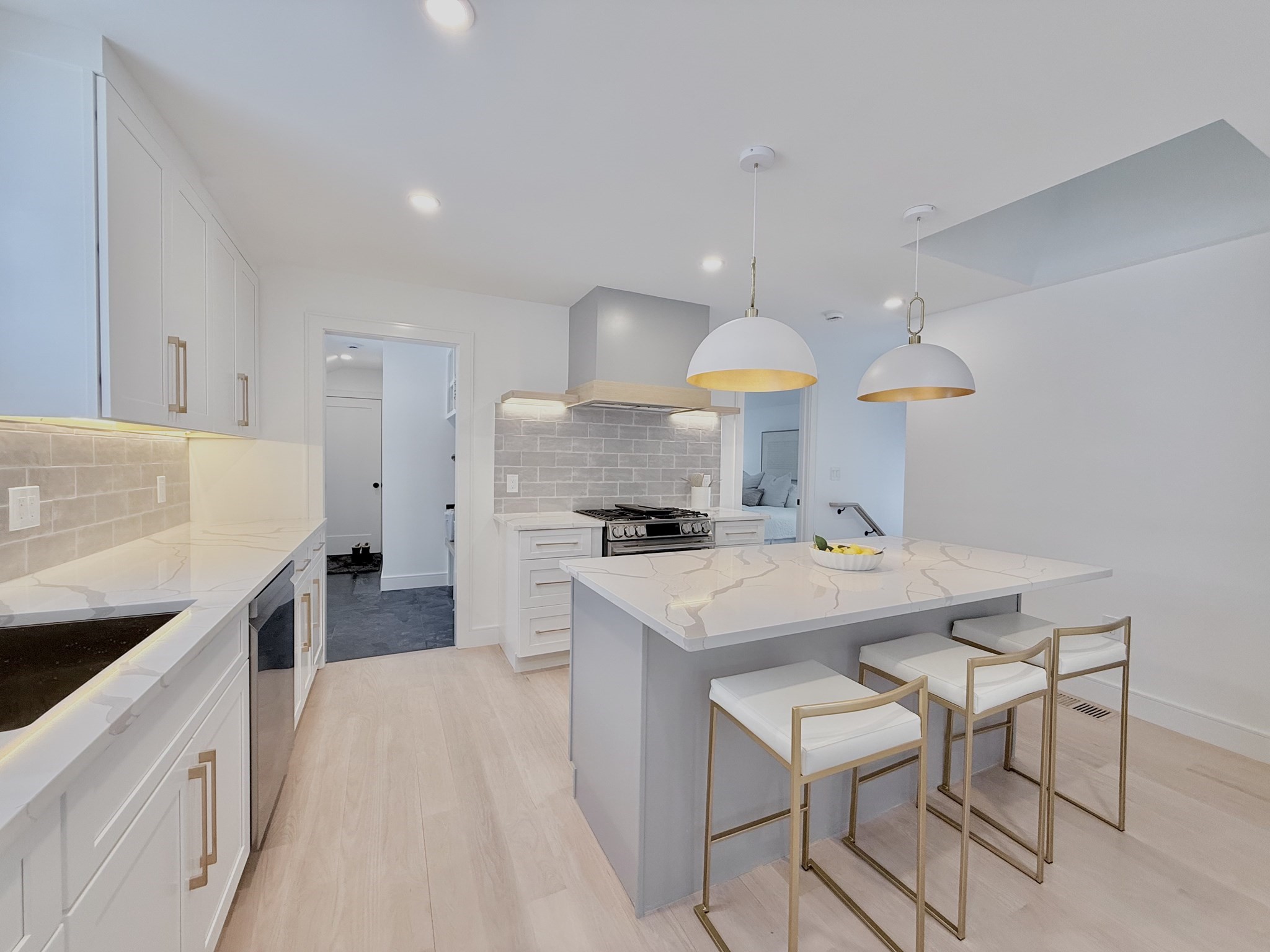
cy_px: 476
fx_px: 514
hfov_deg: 102.1
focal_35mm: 14
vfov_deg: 85.7
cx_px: 635
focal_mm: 2.22
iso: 125
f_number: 2.2
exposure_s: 1/120
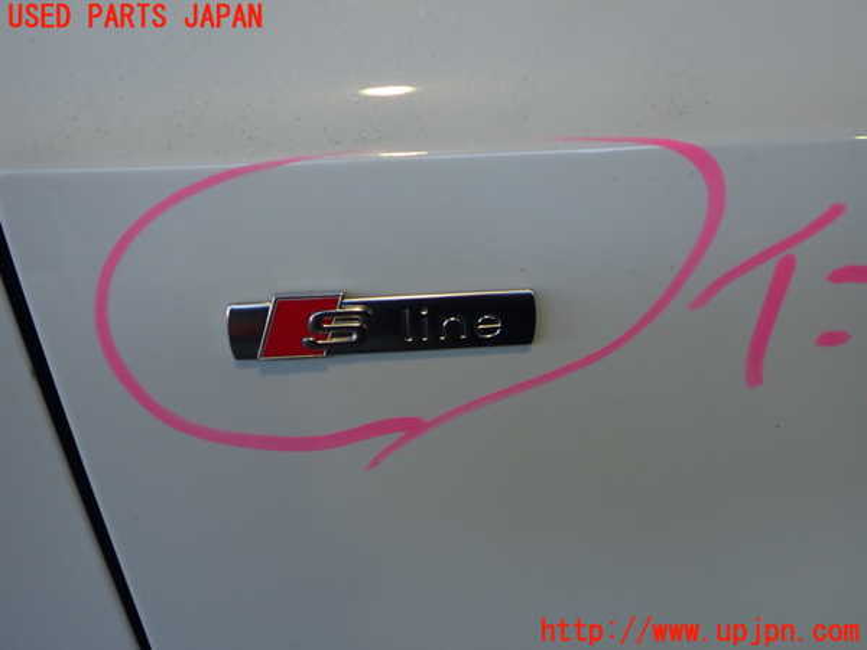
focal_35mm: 30
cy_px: 325
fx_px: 751
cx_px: 434
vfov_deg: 46.8
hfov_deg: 60.0
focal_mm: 5.4
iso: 200
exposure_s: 1/125
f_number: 2.3
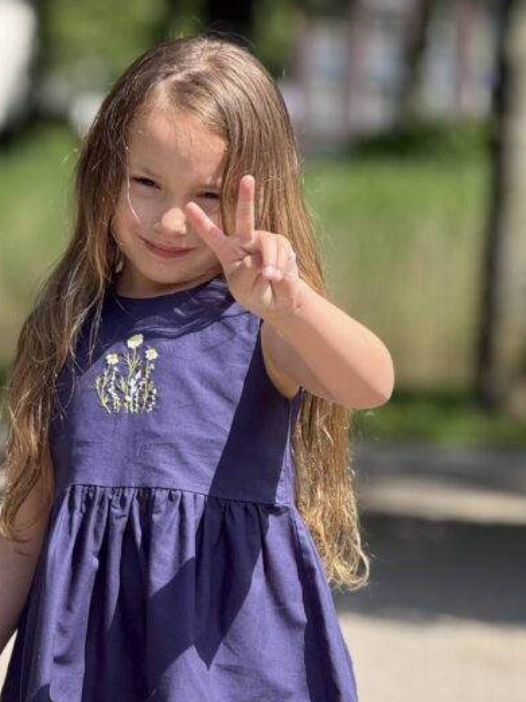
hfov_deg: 8.1
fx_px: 3731
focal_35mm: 184
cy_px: 455
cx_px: 171
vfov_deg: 10.7
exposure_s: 1/661
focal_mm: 15.66
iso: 64
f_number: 2.8
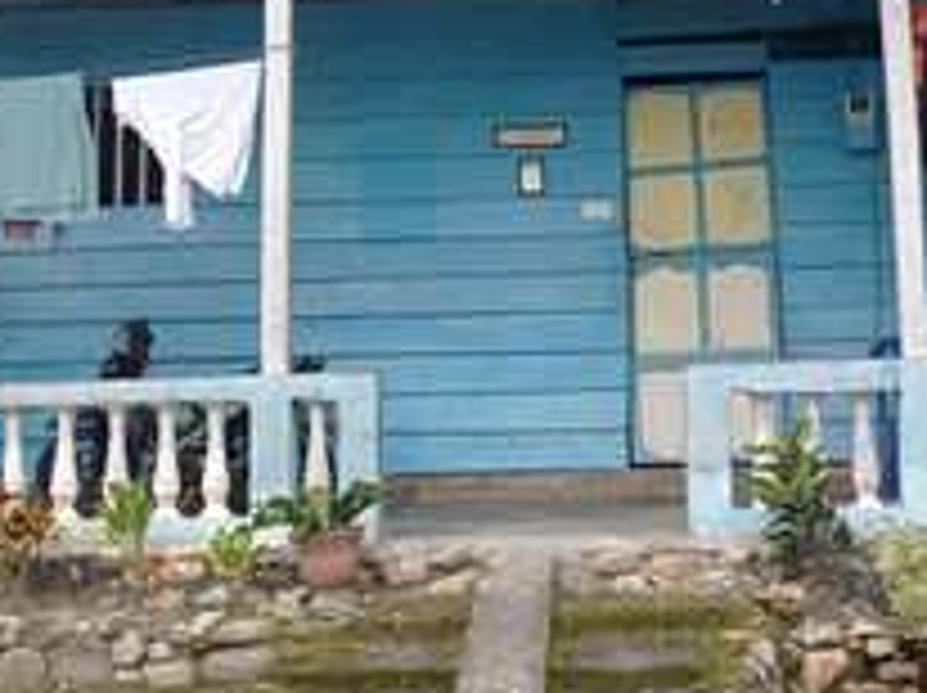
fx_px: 1819
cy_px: 198
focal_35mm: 68
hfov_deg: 28.5
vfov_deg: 21.4
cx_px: 554
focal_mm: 4.7
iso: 102
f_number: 1.79
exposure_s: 1/931
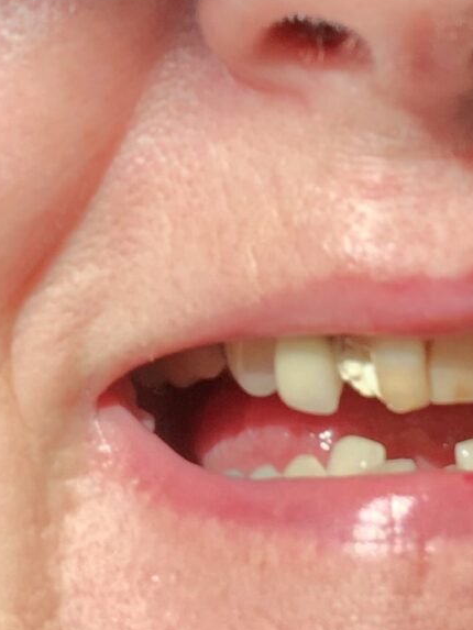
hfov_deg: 10.3
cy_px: 54
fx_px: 2604
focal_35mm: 143
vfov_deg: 13.7
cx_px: 448
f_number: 2.2
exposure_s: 1/377
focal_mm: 2.87
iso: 20
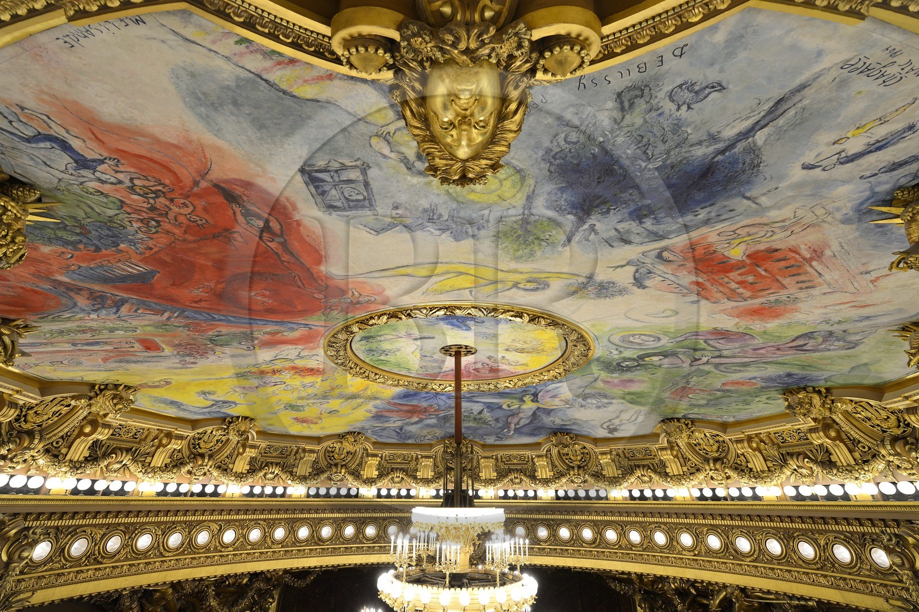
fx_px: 357
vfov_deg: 81.2
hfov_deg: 104.3
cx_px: 460
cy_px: 306
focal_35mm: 14
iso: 400
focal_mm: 14
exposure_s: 1/20
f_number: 3.5
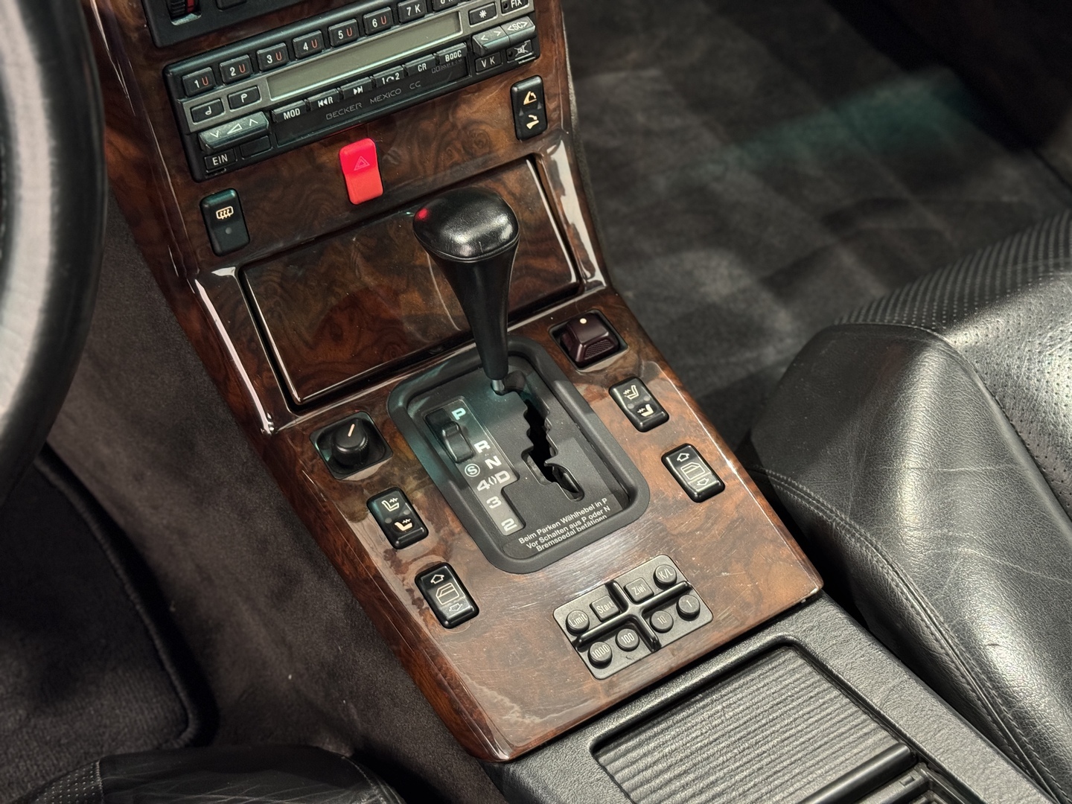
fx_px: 1486
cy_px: 402
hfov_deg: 39.7
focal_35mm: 48
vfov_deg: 30.3
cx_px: 536
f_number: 1.78
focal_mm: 6.76
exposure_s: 1/25
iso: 500
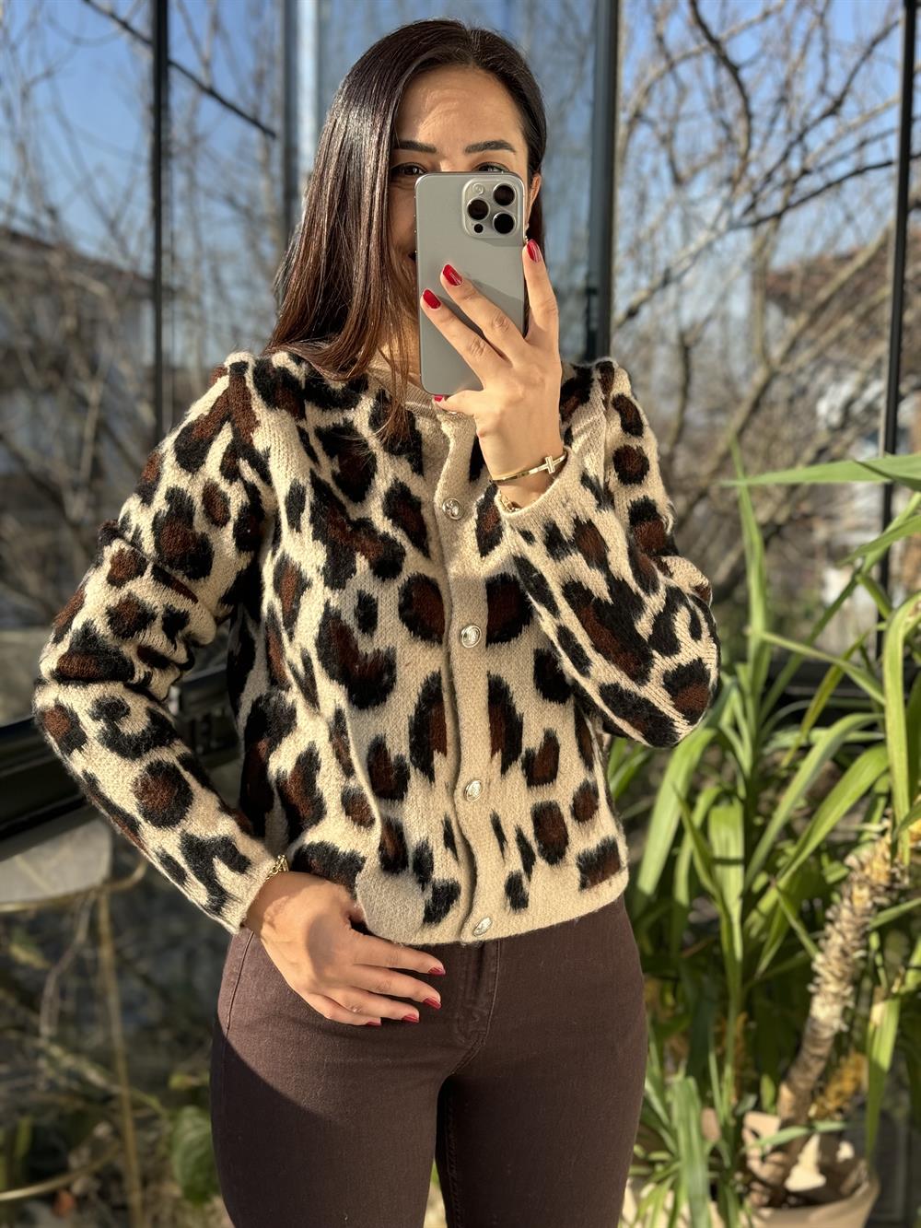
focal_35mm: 48
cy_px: 614
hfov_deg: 30.3
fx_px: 1703
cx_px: 460
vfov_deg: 39.7
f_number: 1.78
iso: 64
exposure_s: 1/627
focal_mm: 6.76
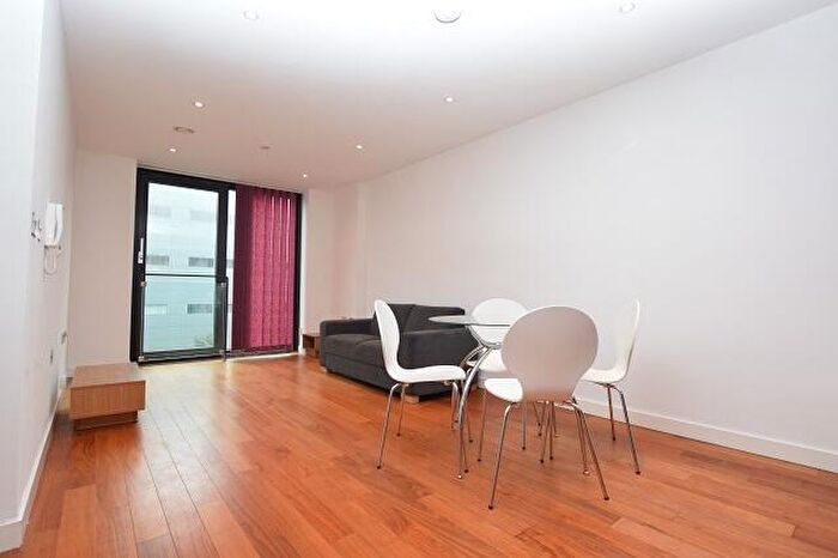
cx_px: 419
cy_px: 279
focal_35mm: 17
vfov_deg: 69.6
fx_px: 401
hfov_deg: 92.5
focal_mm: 11.5
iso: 800
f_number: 5
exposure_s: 1/100
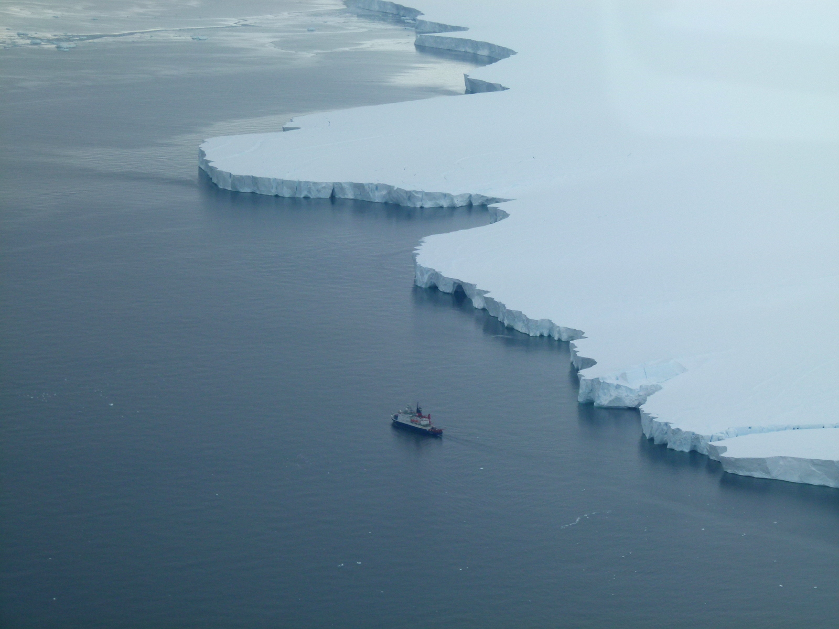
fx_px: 3054
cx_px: 420
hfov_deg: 15.6
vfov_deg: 11.8
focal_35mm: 126
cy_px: 314
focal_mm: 22.6
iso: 100
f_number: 4
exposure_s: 1/1300
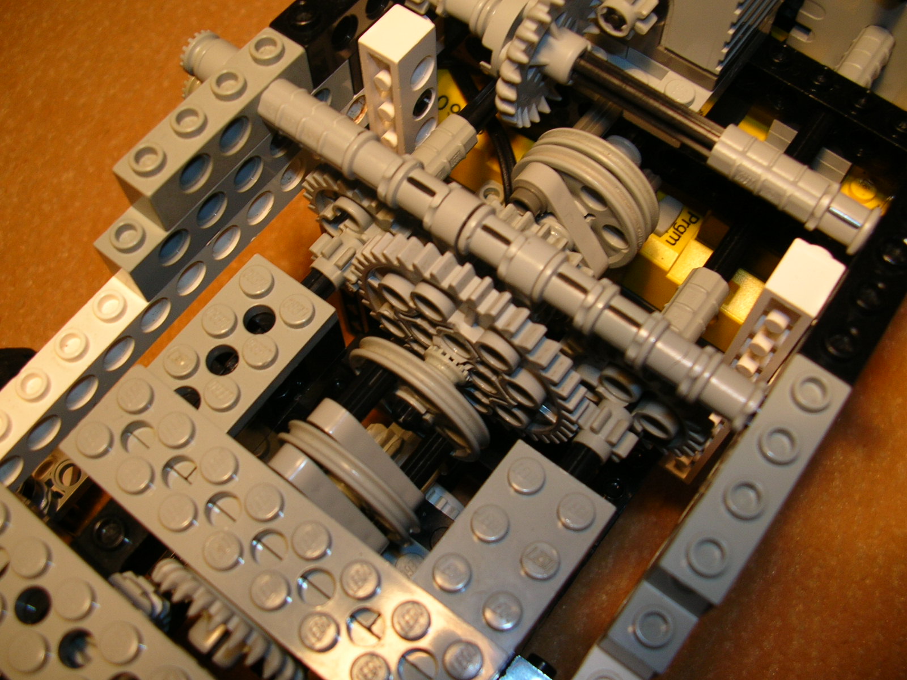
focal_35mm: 35
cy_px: 340
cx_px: 454
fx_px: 917
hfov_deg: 52.6
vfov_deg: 40.7
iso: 50
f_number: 2.8
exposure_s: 1/30
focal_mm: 5.8
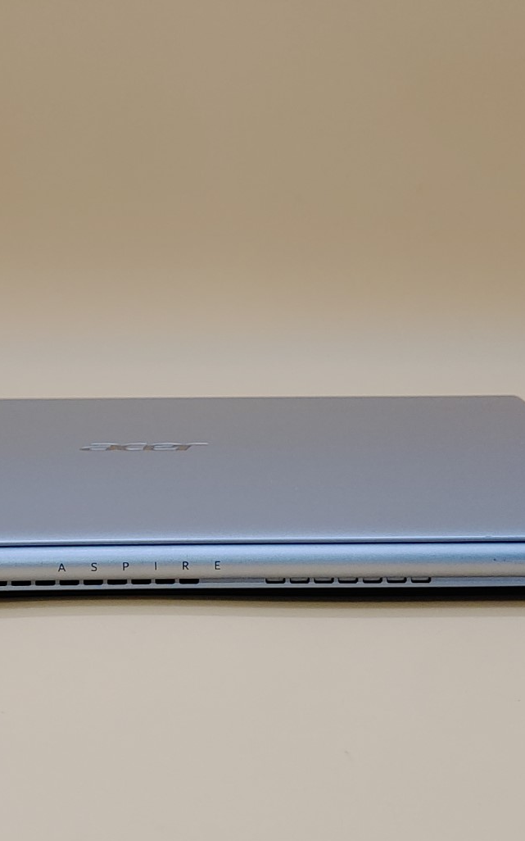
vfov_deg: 35.1
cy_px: 423
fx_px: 1328
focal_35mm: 58
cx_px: 141
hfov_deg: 22.2
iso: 50
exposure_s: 1/140
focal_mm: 4.36
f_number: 1.8
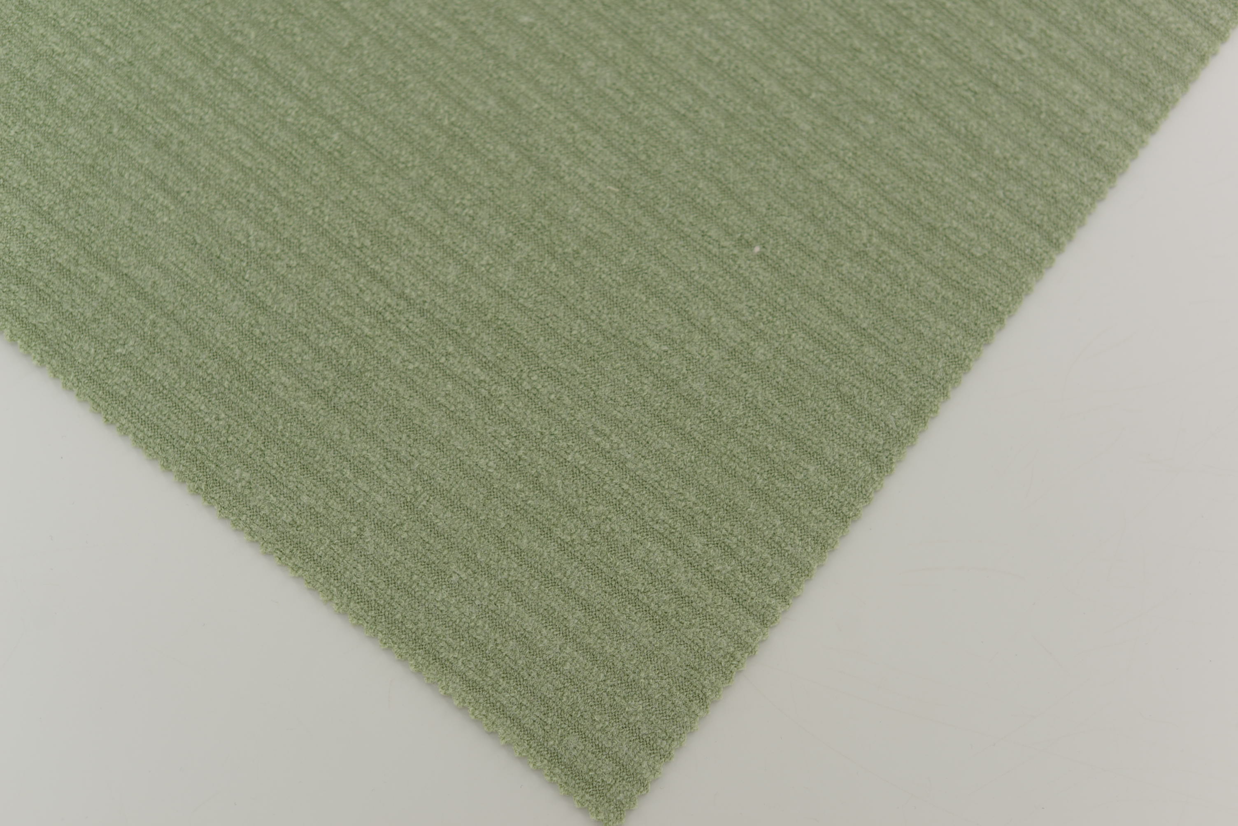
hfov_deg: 39.6
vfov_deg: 27.0
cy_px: 413
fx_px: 1720
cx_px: 619
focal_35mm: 50
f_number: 3.5
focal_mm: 50
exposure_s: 1/250
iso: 100
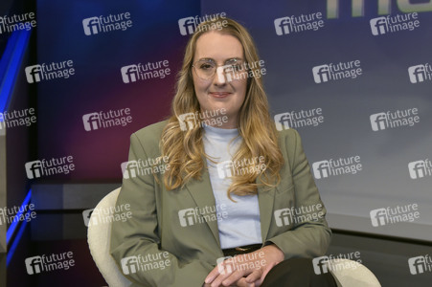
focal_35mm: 48
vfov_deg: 28.0
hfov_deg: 41.1
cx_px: 216
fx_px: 576
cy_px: 144
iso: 1250
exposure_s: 1/160
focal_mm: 48
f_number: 5.6
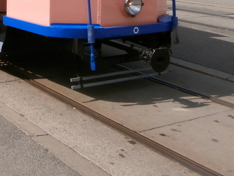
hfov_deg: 27.1
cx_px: 6
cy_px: -71
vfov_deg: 19.4
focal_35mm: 68
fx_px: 460
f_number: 3
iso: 100
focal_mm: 4.2
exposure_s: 1/2000
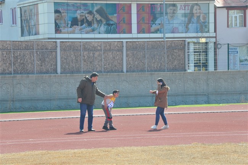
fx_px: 1084
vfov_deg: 8.7
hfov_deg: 13.1
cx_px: 124
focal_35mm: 158
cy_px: 82
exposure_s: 1/500
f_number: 11
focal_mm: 105
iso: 1250
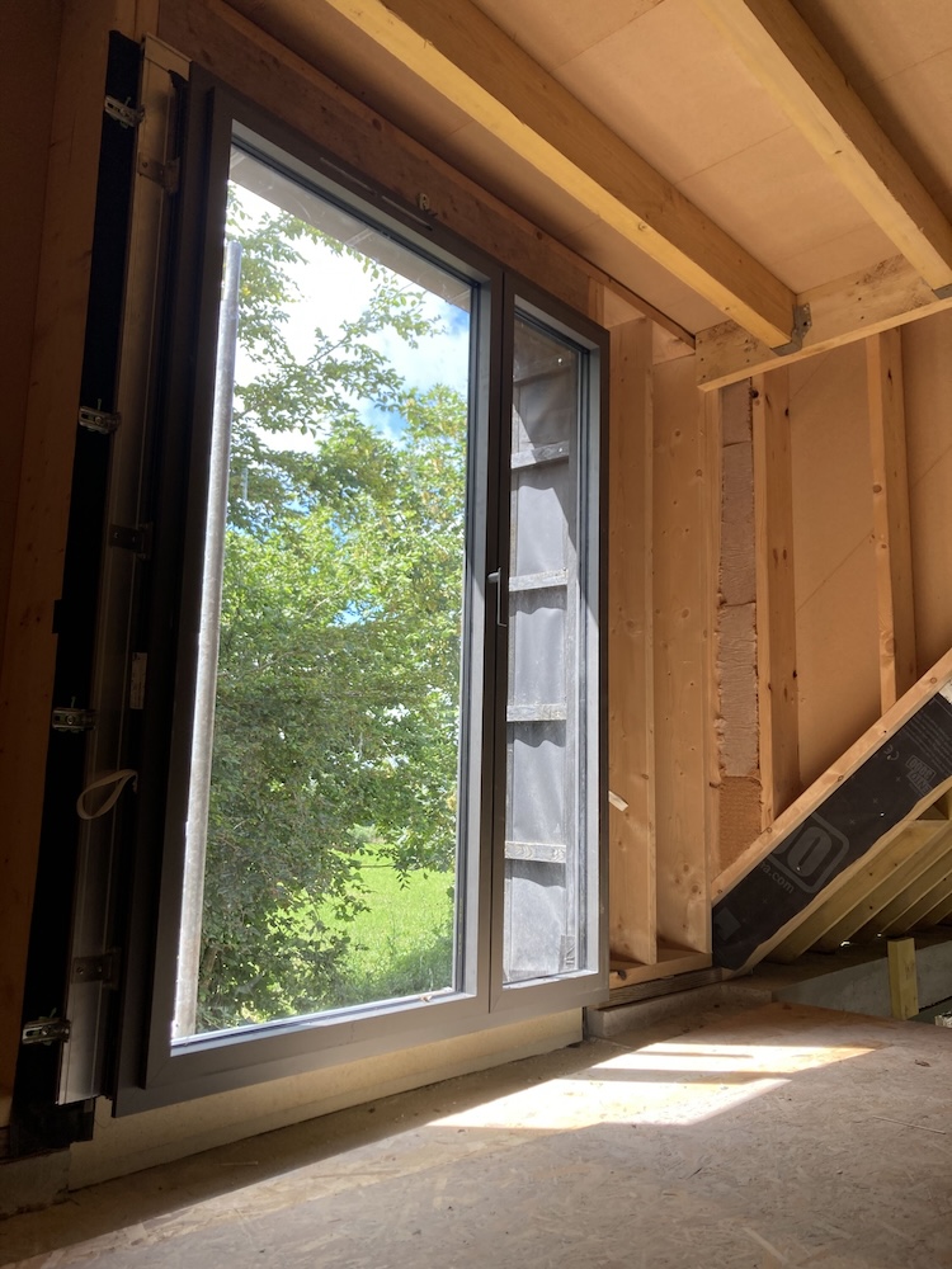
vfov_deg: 63.4
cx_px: 476
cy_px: 634
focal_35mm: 28
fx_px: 1027
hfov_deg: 49.7
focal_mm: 3.99
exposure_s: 1/128
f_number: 1.8
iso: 20
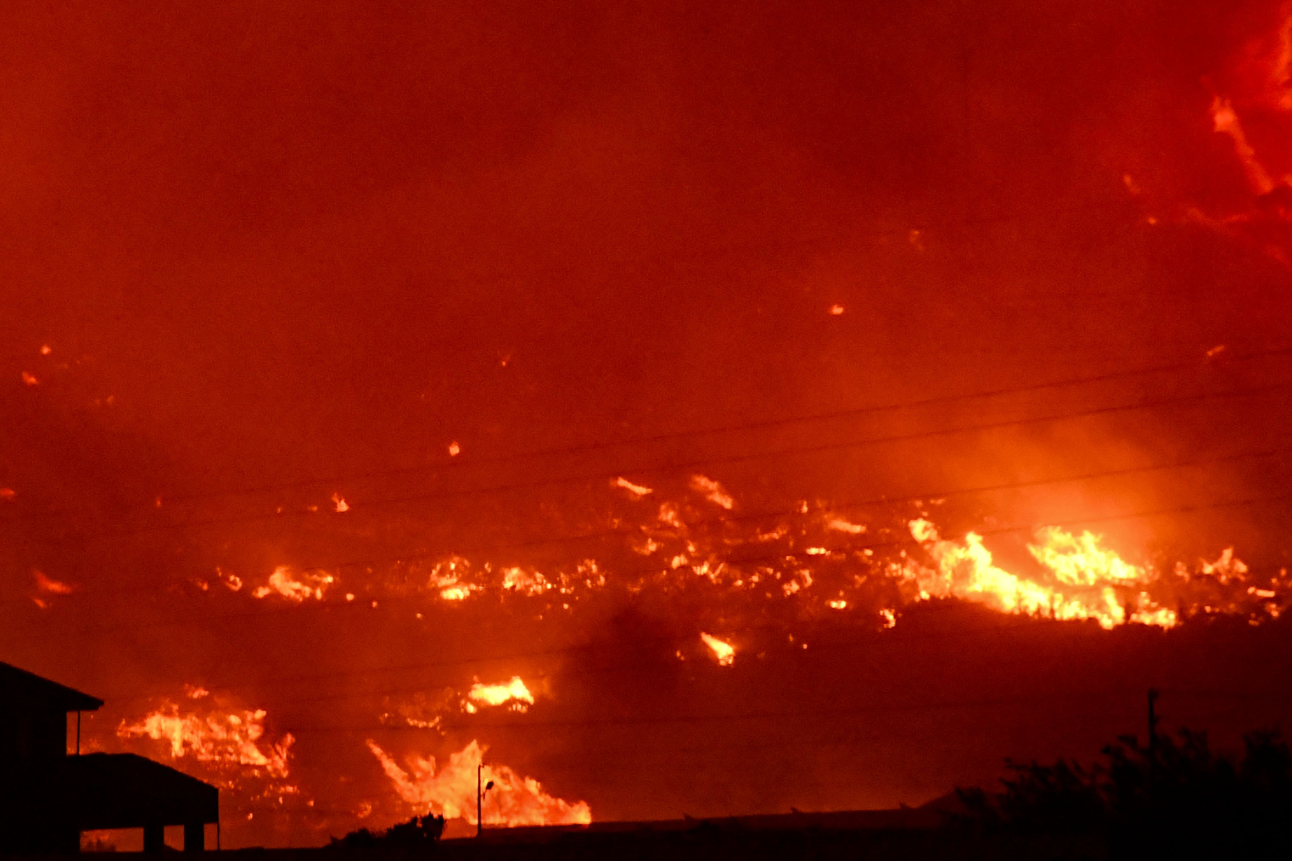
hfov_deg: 5.2
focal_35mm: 396
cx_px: 274
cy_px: 384
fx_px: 14209
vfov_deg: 3.5
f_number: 5.6
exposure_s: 1/100
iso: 6400
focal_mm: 140
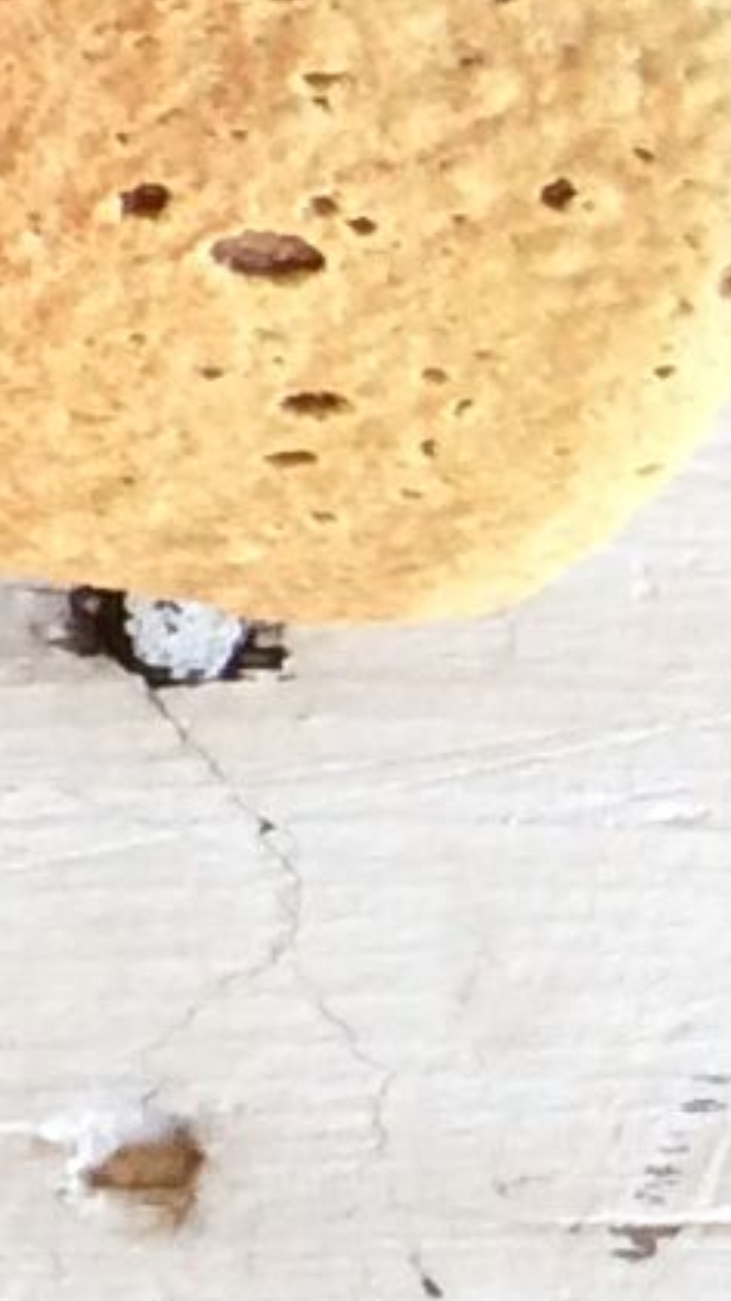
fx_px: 7415
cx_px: -2131
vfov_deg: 9.7
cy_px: -734
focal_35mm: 215
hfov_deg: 5.1
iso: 50
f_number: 2.4
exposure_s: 1/25
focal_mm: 3.3
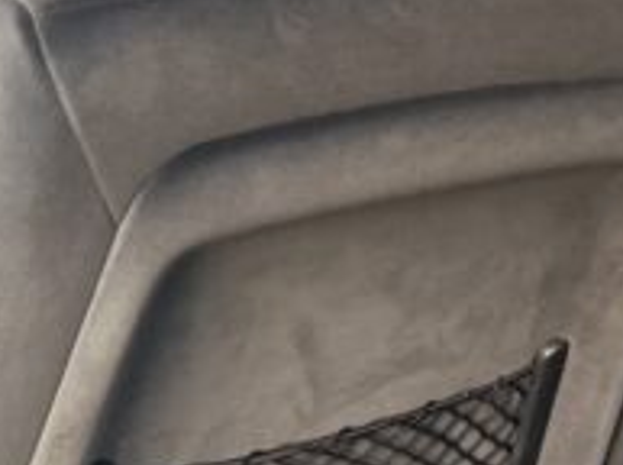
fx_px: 1940
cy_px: 181
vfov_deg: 13.7
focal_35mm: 108
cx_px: 700
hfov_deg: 17.6
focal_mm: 5.7
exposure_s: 1/121
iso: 125
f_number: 1.5
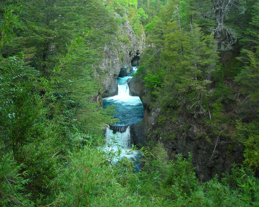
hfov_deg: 45.8
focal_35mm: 40
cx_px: 131
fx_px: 307
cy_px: 103
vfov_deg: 37.3
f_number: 3.2
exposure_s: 1/91
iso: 50
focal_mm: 6.3
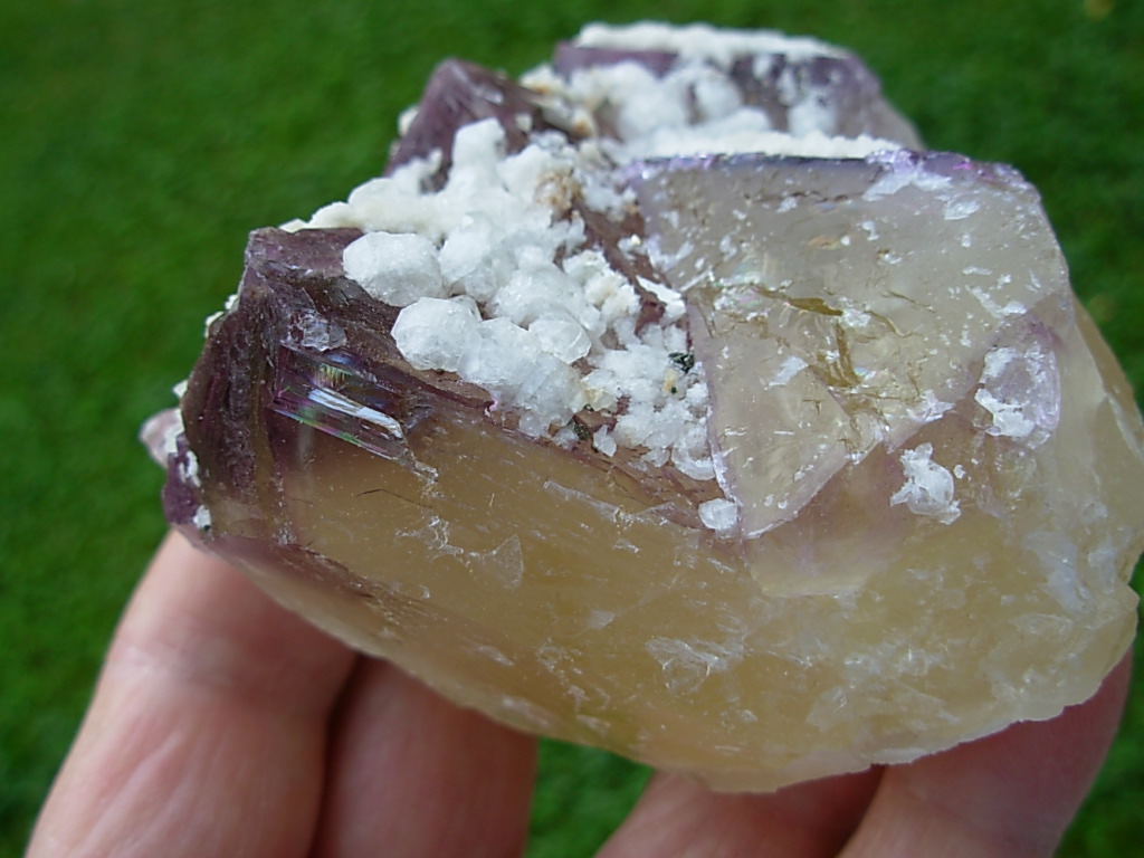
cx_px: 572
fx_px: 1256
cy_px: 429
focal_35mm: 38
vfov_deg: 37.7
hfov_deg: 49.0
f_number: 2.9
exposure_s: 1/235
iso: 50
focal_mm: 6.3
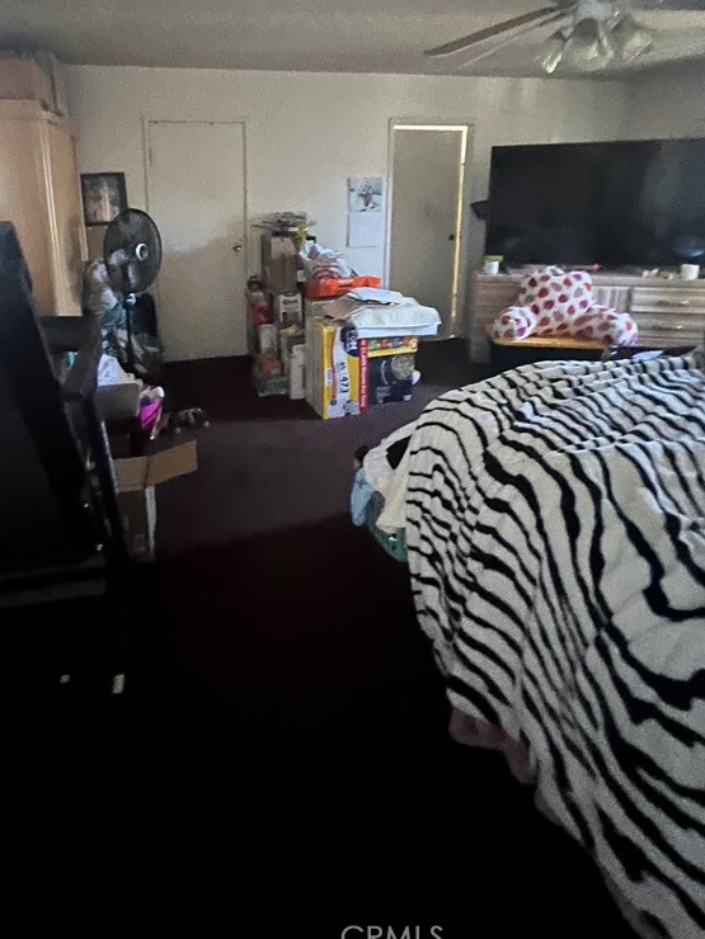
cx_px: 269
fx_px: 489
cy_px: 306
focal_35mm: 18
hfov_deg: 70.6
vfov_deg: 84.4
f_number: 1.8
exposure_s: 1/10
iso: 1000
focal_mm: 1.57
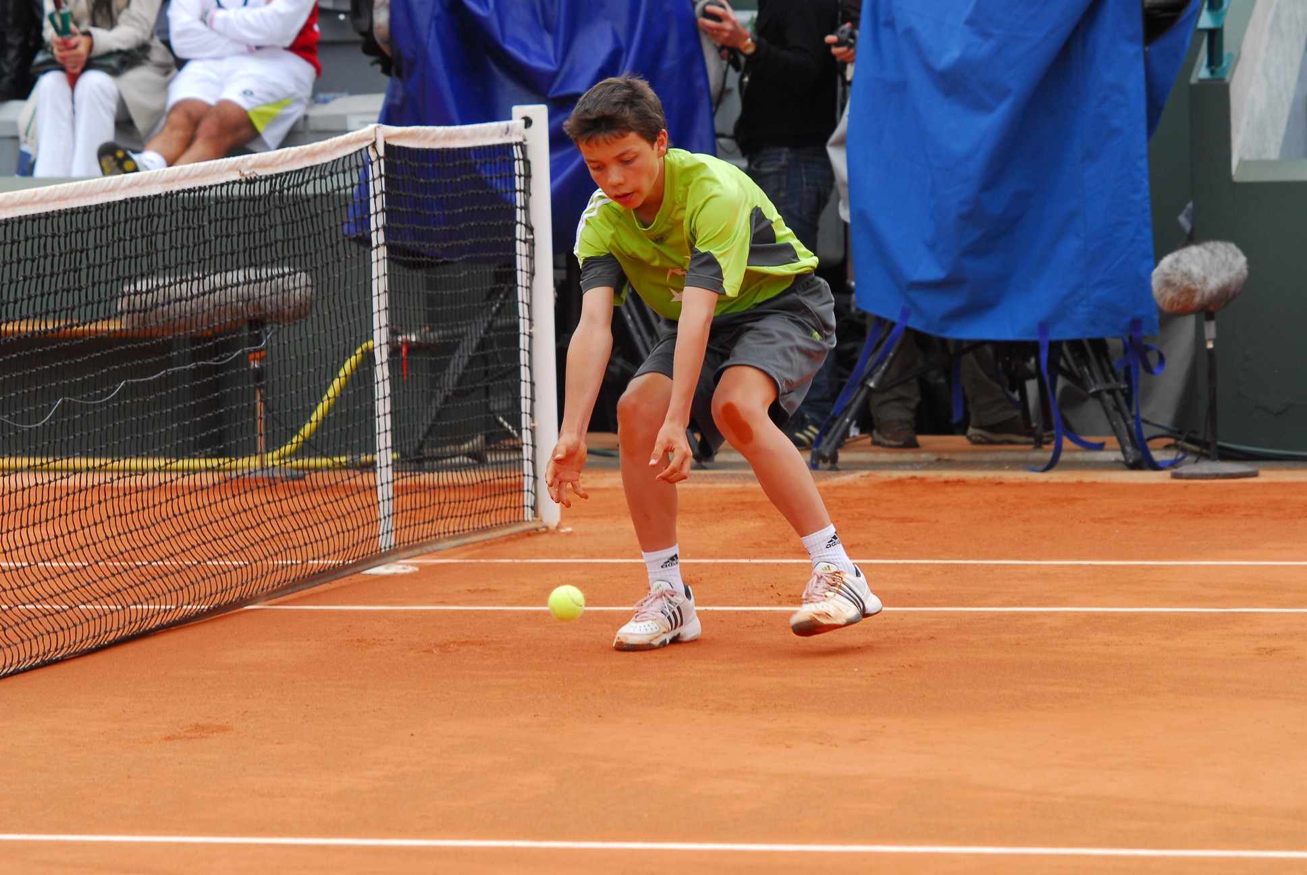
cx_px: 654
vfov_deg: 7.9
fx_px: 6325
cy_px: 438
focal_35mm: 174
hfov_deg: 11.8
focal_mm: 116
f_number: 5.6
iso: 320
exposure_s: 1/250
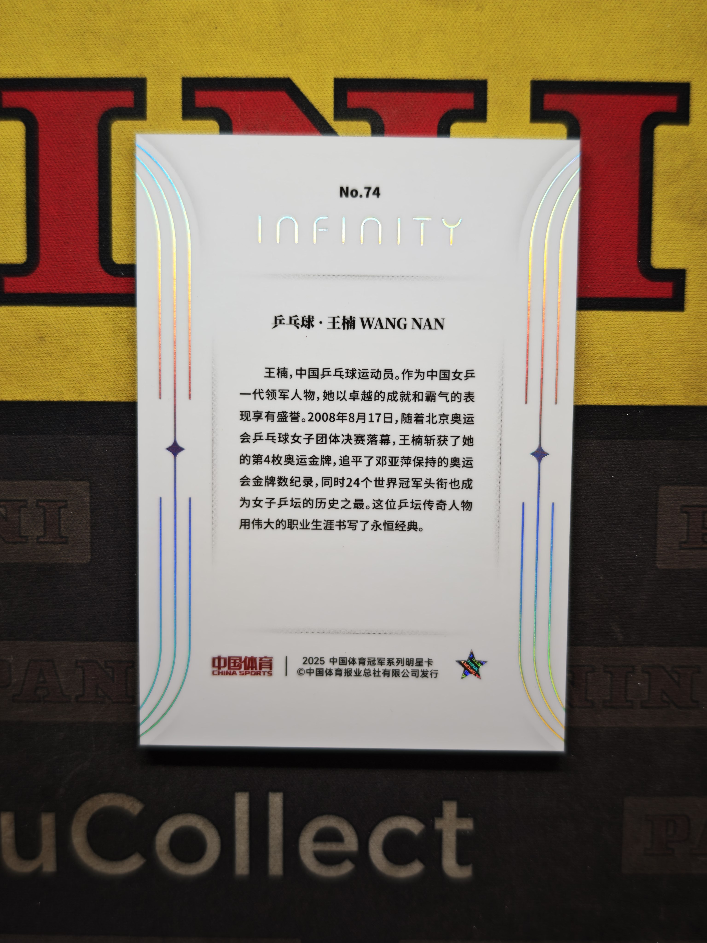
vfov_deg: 41.2
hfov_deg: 31.5
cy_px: 472
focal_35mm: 46
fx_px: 1253
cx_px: 354
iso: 100
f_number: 1.63
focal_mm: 8.72
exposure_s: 1/100
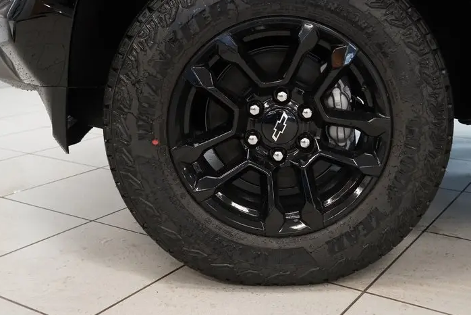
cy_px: 117
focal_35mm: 44
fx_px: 576
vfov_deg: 30.4
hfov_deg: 44.3
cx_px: 277
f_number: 4
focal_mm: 20
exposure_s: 1/30
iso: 1250
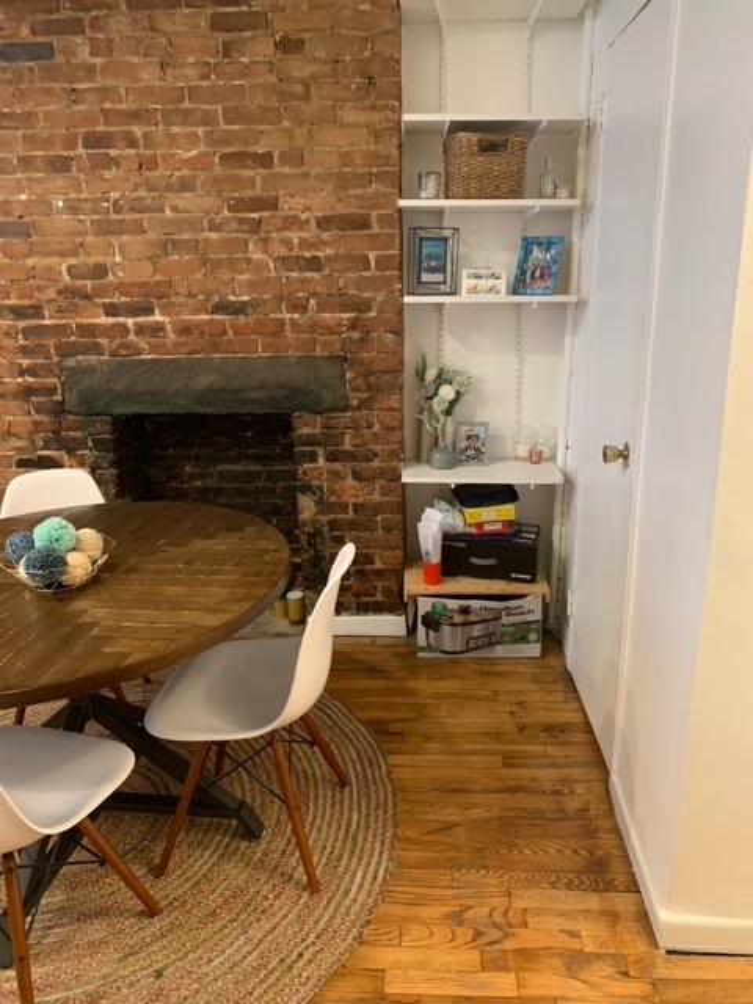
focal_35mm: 26
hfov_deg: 53.1
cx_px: 376
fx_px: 754
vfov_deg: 67.3
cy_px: 502
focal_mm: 4.25
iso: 400
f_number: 1.8
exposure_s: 1/40
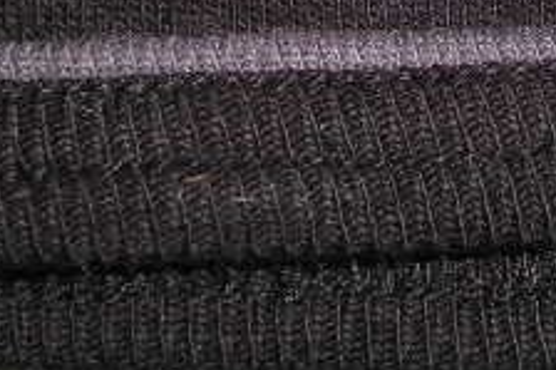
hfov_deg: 18.0
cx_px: 419
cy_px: -134
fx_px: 1744
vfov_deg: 11.7
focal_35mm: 113
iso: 50
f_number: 5.6
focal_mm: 5.8
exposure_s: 1/60.1
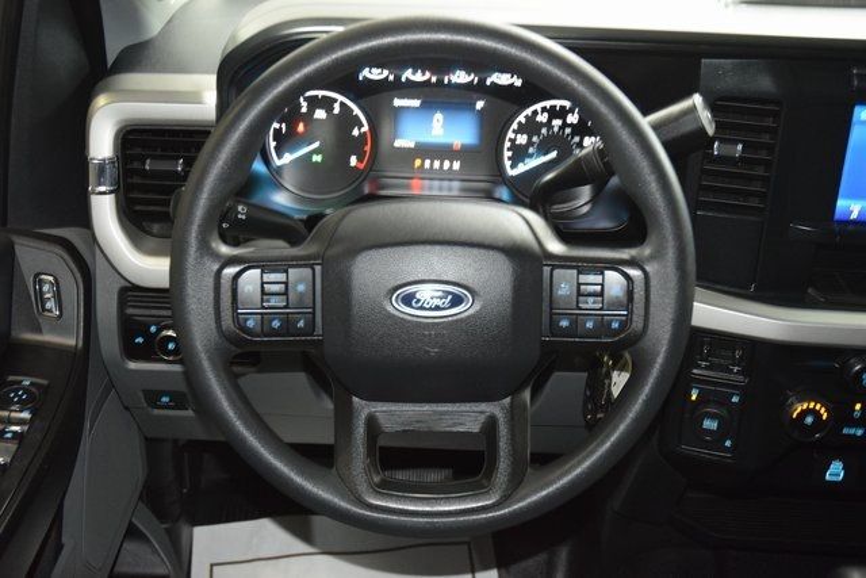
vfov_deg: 30.9
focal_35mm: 44
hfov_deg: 45.0
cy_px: 289
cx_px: 433
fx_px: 1047
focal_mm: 29
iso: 2800
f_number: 3.8
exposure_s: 1/15
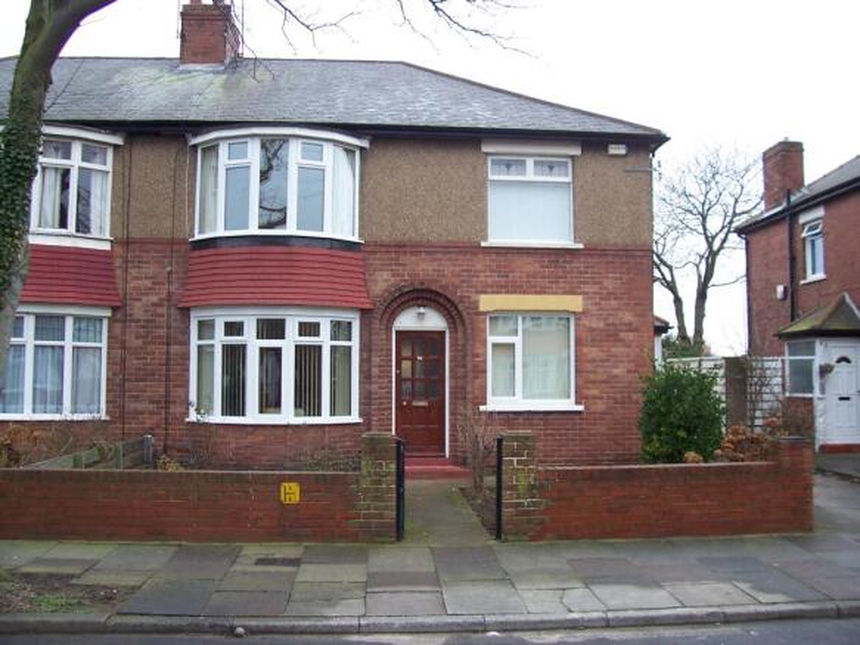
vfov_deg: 41.8
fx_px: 845
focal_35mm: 34
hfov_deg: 54.0
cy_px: 322
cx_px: 430
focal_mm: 5.6
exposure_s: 1/90
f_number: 2.7
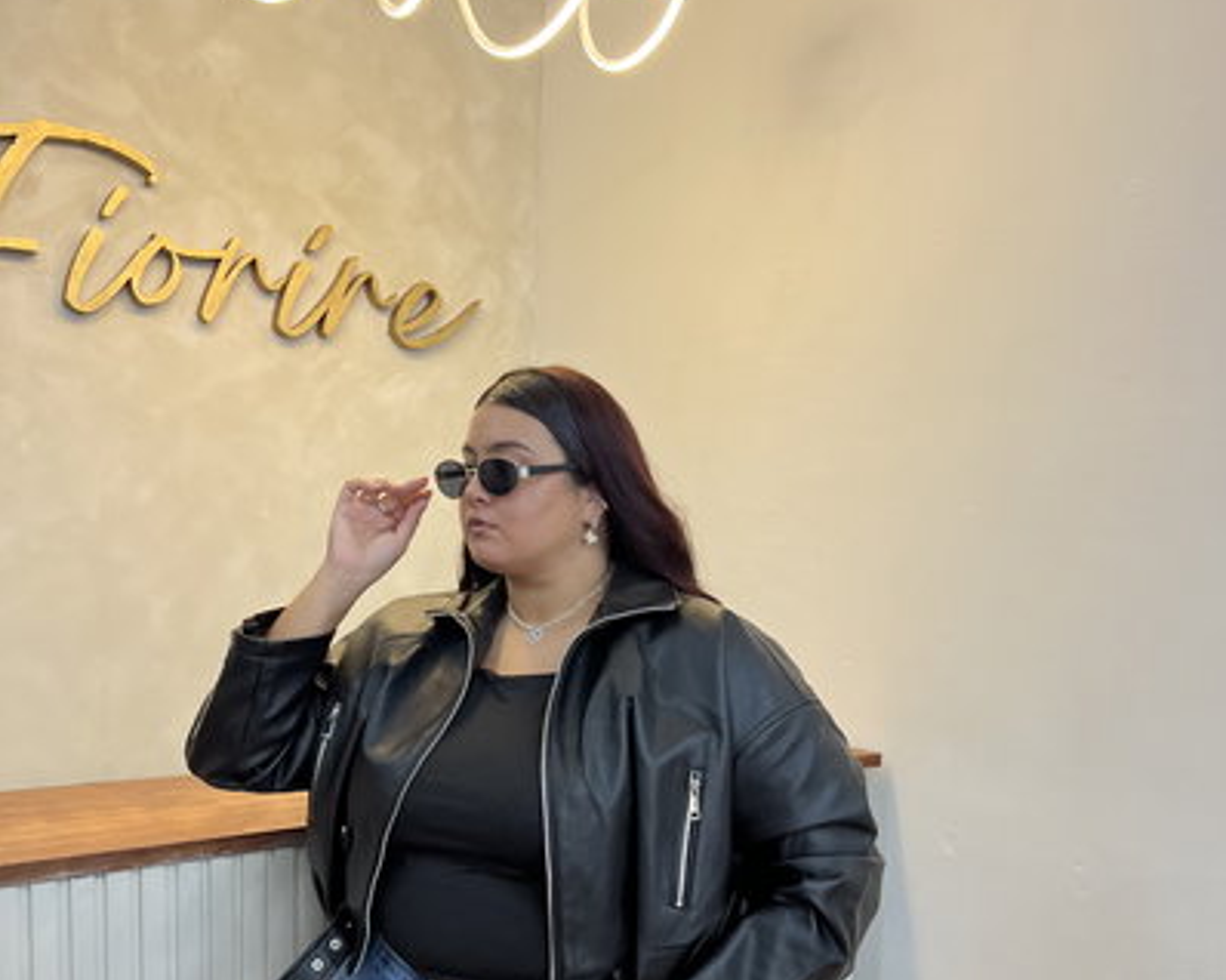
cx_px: 613
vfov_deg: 42.7
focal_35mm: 34
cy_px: 652
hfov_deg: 52.9
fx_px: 1233
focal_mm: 5.7
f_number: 1.5
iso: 80
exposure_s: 1/121
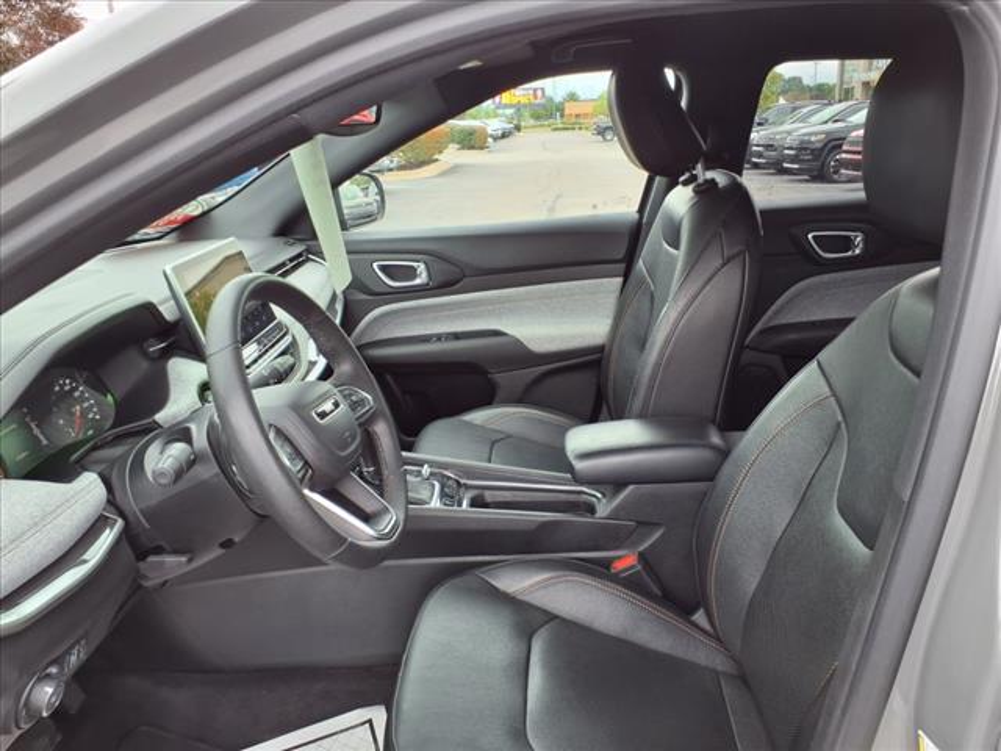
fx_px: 781
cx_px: 500
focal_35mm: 27
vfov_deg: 51.4
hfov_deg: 65.3
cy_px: 376
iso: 40
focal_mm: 3.58
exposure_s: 1/120
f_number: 1.9
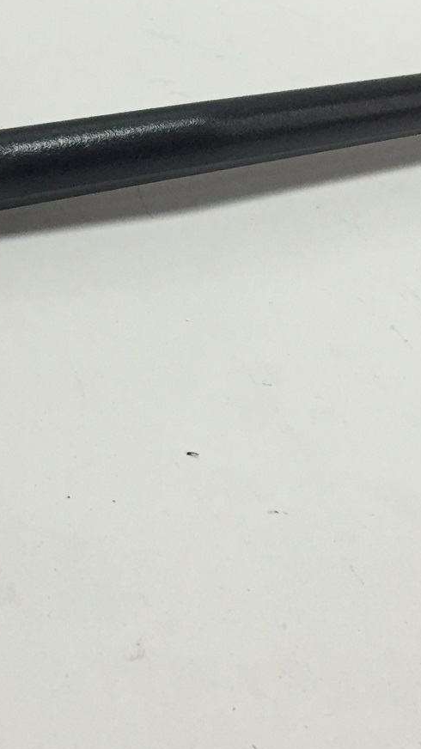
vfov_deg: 29.2
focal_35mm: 71
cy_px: 167
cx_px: 196
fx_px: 1410
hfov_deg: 17.0
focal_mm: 4.15
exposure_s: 1/33
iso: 160
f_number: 2.2
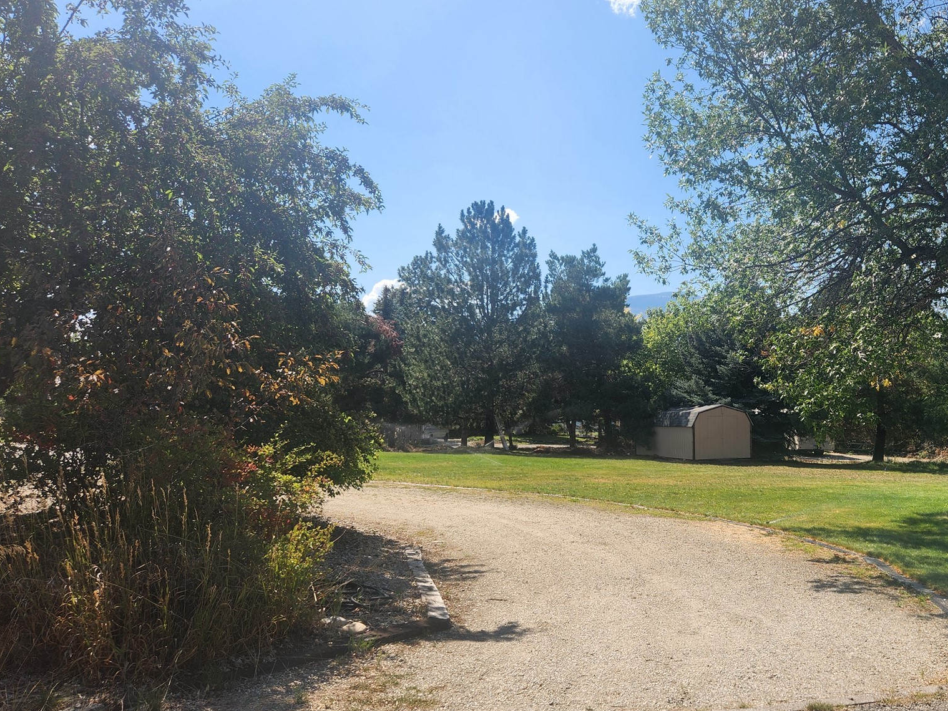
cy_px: 399
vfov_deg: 45.4
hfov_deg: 57.4
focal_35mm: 31
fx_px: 849
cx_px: 612
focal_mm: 5.4
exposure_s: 1/1418
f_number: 1.8
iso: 20
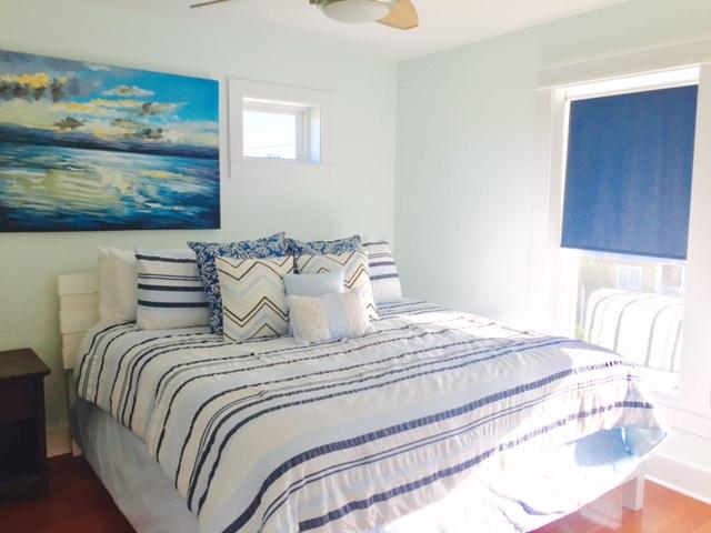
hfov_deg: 61.7
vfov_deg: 48.2
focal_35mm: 29
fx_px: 596
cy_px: 266
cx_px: 356
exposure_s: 1/205
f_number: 2.2
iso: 32
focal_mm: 4.15
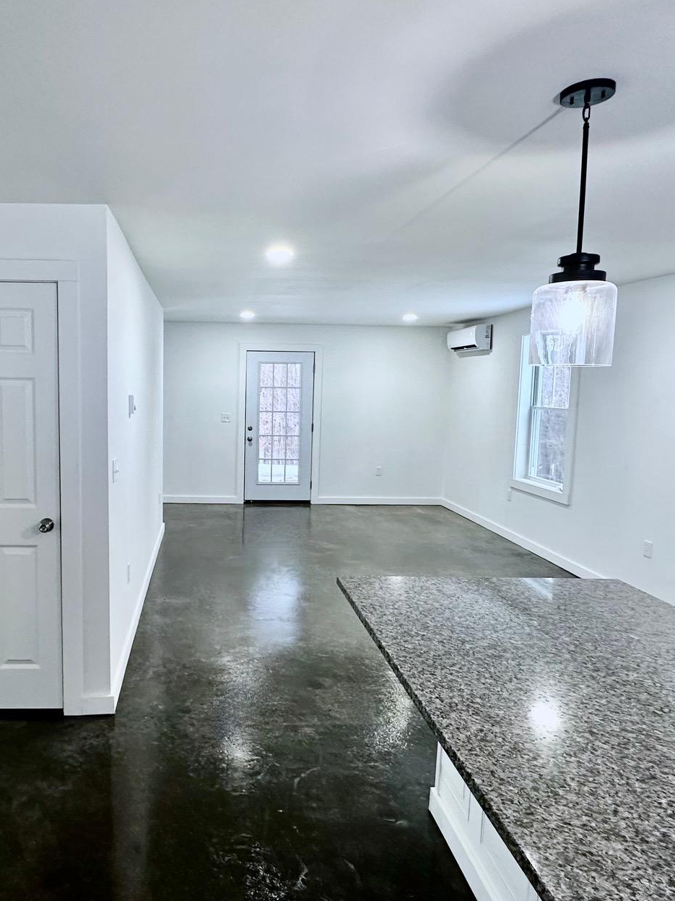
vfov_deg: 73.9
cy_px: 440
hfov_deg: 57.5
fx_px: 598
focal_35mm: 23
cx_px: 221
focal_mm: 2.22
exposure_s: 1/60
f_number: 2.2
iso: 160
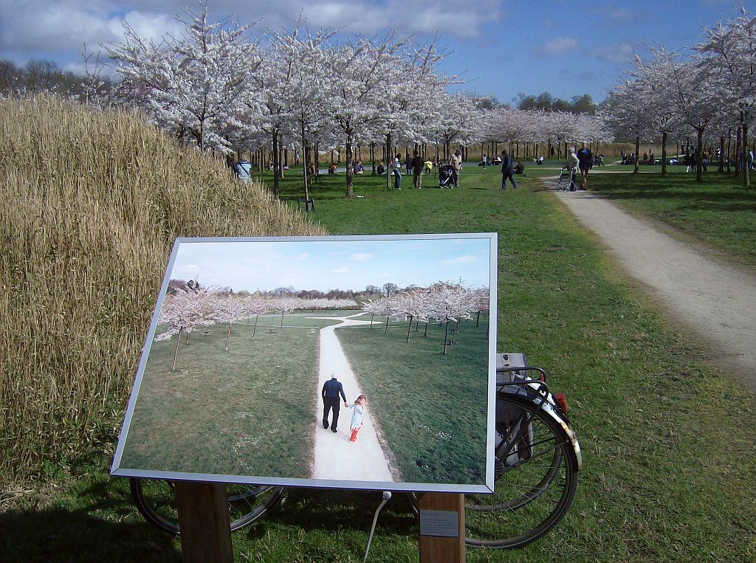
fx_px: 784
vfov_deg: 39.5
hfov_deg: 51.5
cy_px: 282
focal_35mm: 36
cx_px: 378
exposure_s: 1/1712
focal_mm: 6
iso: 100
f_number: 4.7
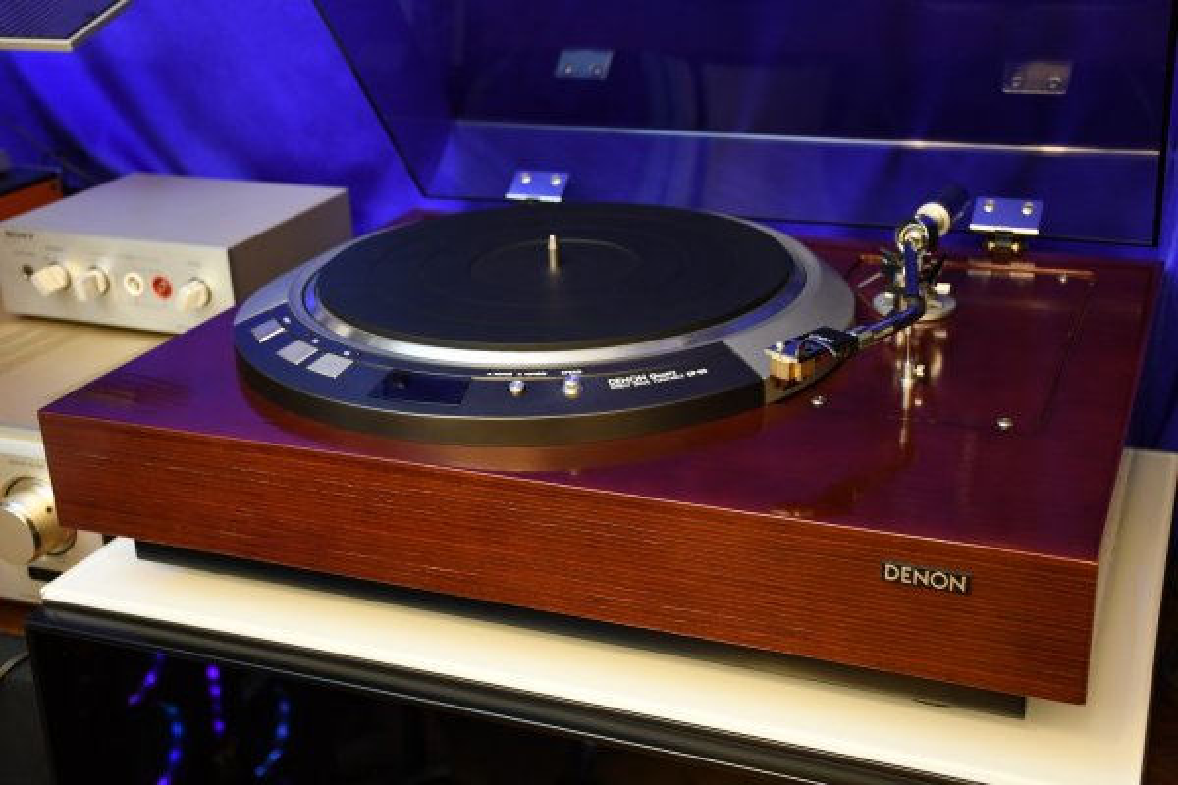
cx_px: 589
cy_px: 392
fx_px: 1571
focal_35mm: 48
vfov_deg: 28.1
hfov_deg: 41.1
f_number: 5.6
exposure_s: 1/30
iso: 1600
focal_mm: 32
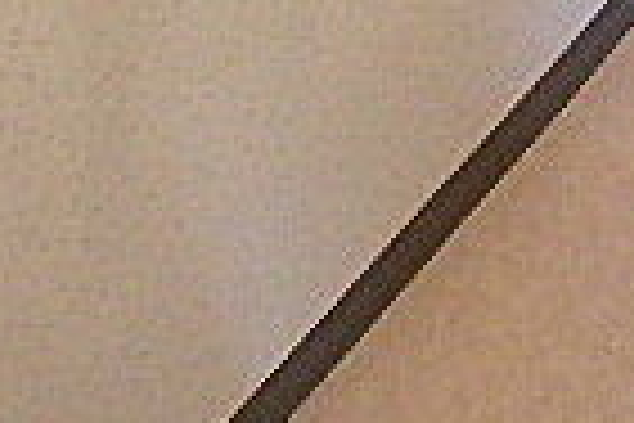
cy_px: -472
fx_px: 1743
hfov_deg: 18.5
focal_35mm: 99
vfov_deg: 12.0
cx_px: 917
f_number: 3.5
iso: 500
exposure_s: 1/30
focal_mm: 3.7
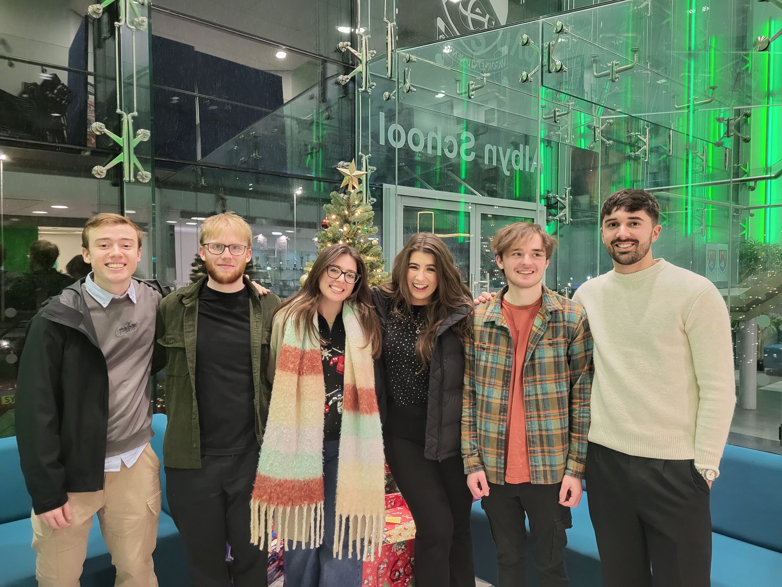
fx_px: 587
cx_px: 391
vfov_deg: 53.1
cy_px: 294
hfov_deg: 67.3
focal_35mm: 26
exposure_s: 1/50
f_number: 1.8
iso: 640
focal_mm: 5.4
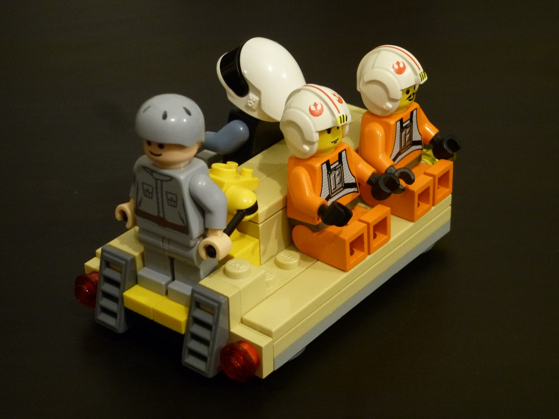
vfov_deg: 19.4
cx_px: 280
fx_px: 1227
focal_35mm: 76
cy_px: 210
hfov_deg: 25.7
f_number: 4.7
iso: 400
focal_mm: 13.6
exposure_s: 1/4
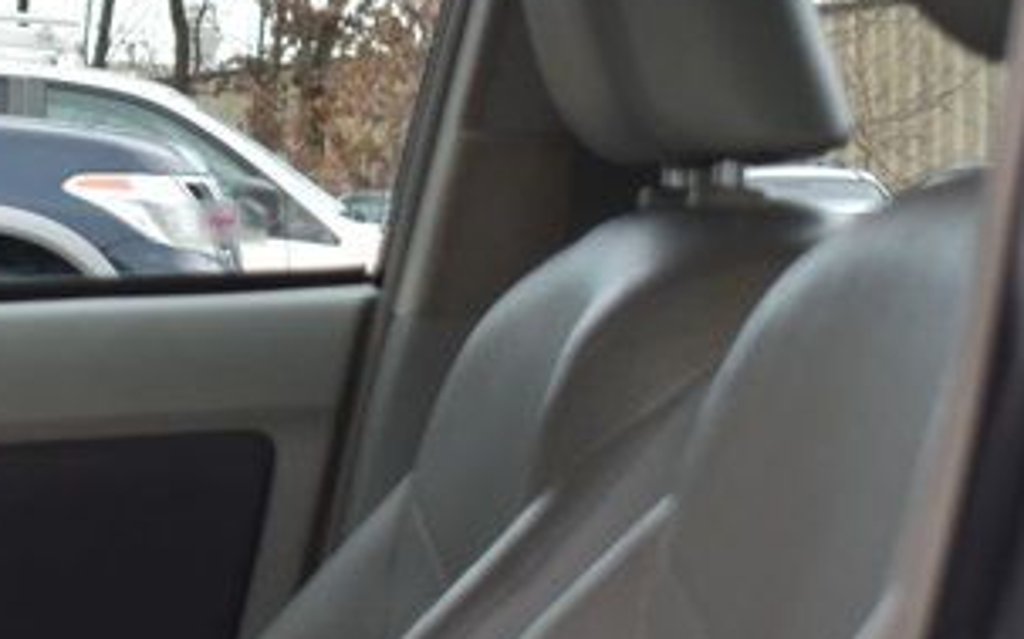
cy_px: 78
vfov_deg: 7.2
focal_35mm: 181
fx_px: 5041
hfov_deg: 11.3
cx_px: -264
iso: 200
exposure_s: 1/100
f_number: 4.5
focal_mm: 35
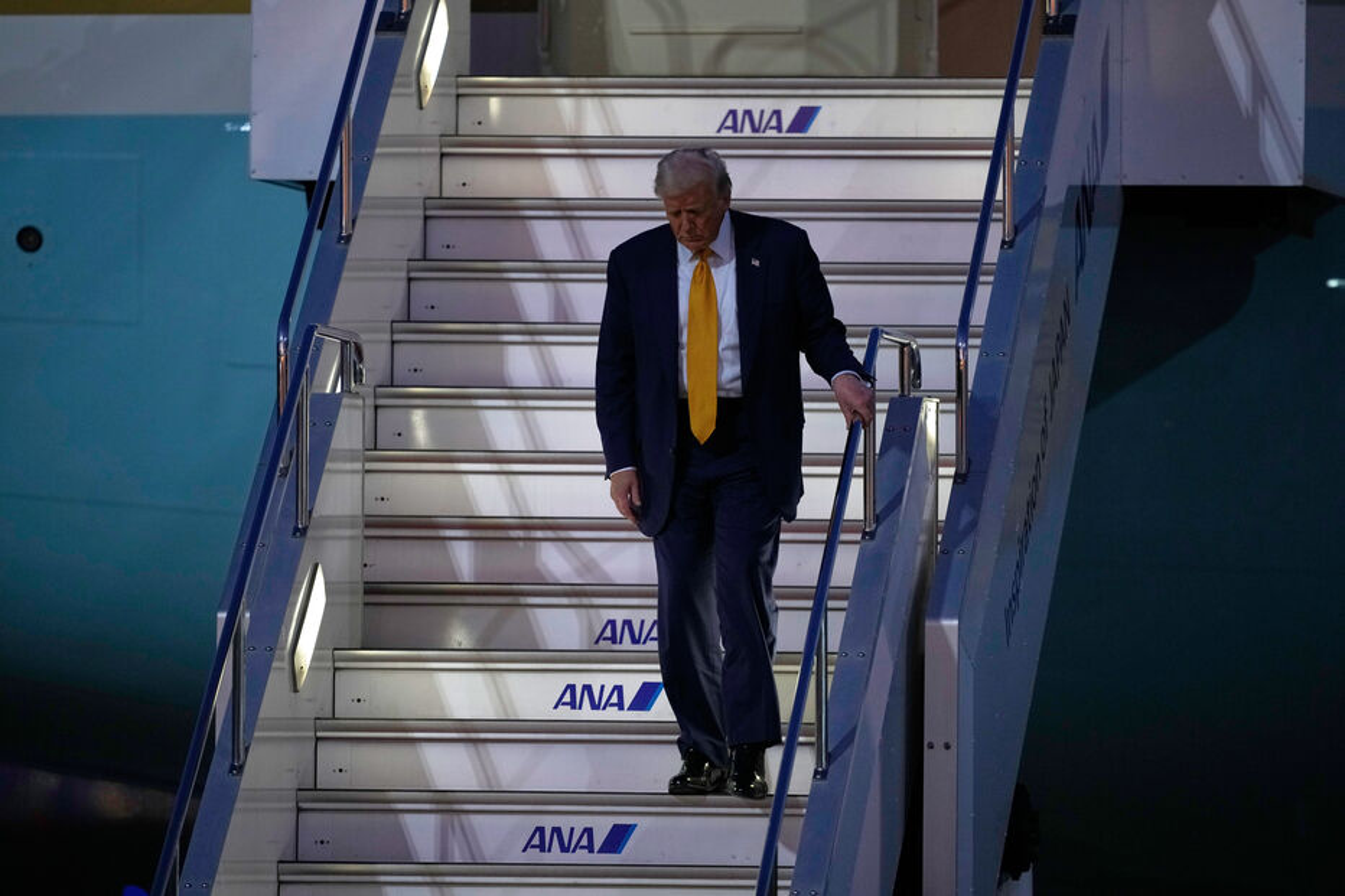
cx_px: 672
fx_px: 14941
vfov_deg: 3.4
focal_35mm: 400
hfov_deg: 5.2
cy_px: 448
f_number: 2.8
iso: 2000
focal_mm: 400
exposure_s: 1/400
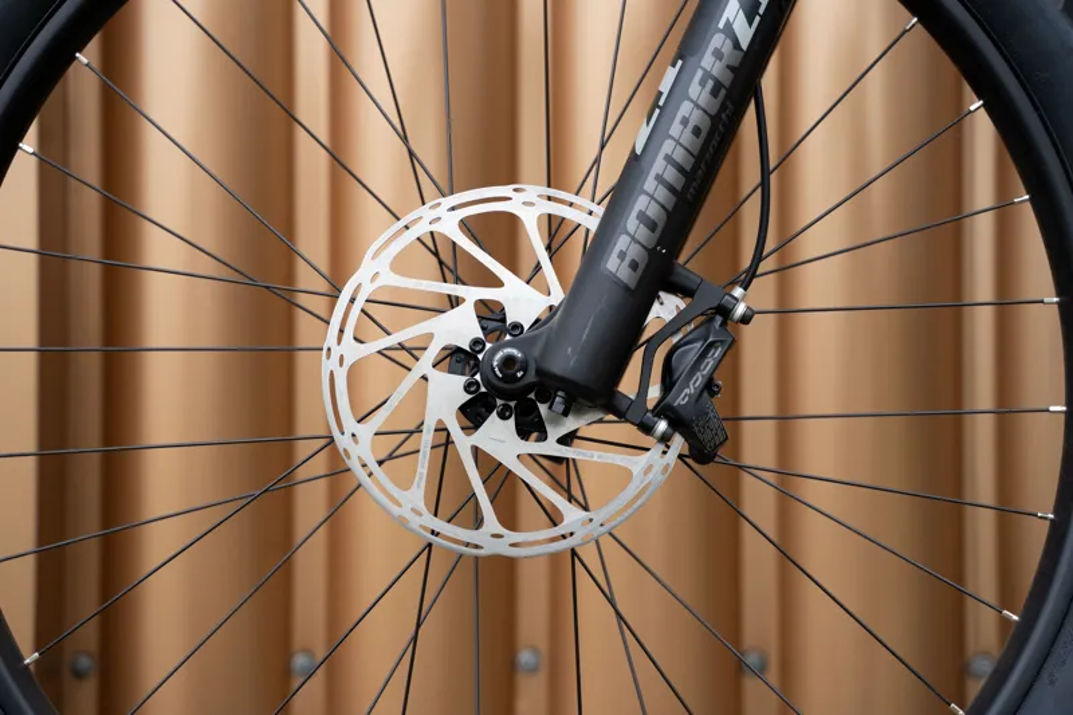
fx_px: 2235
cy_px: 358
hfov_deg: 27.0
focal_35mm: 75
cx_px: 536
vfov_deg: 18.2
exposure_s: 1/2000
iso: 1250
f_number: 4
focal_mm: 75
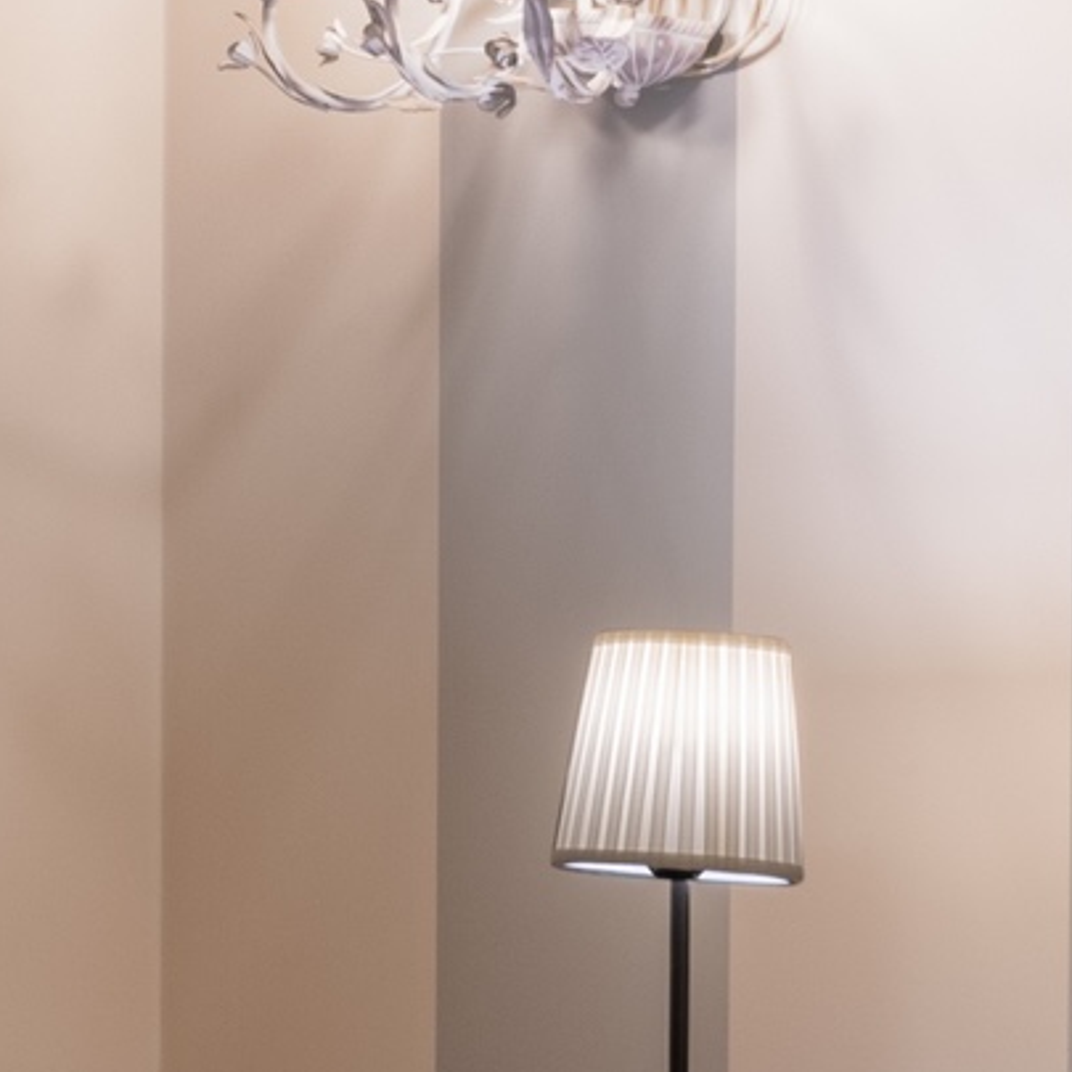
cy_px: 1281
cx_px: -1580
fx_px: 5641
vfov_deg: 10.7
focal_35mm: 161
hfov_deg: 9.5
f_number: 13
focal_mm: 20
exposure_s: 2
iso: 100
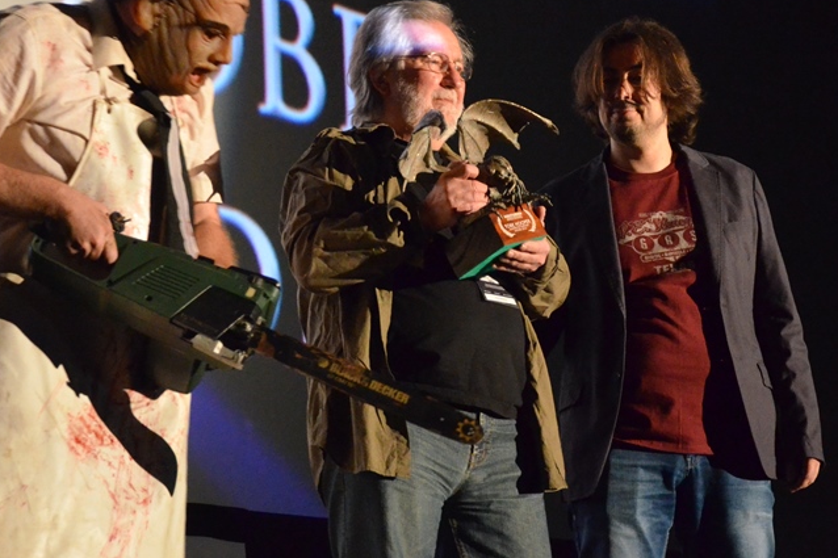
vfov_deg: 17.3
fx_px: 1838
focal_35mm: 79
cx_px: 369
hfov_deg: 25.7
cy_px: 225
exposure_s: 1/25
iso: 5000
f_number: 4.8
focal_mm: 42
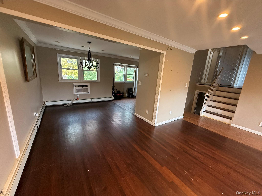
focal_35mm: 14
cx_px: 131
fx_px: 106
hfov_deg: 102.1
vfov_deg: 85.7
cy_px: 98
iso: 400
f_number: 2.2
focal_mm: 2.22
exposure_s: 1/120
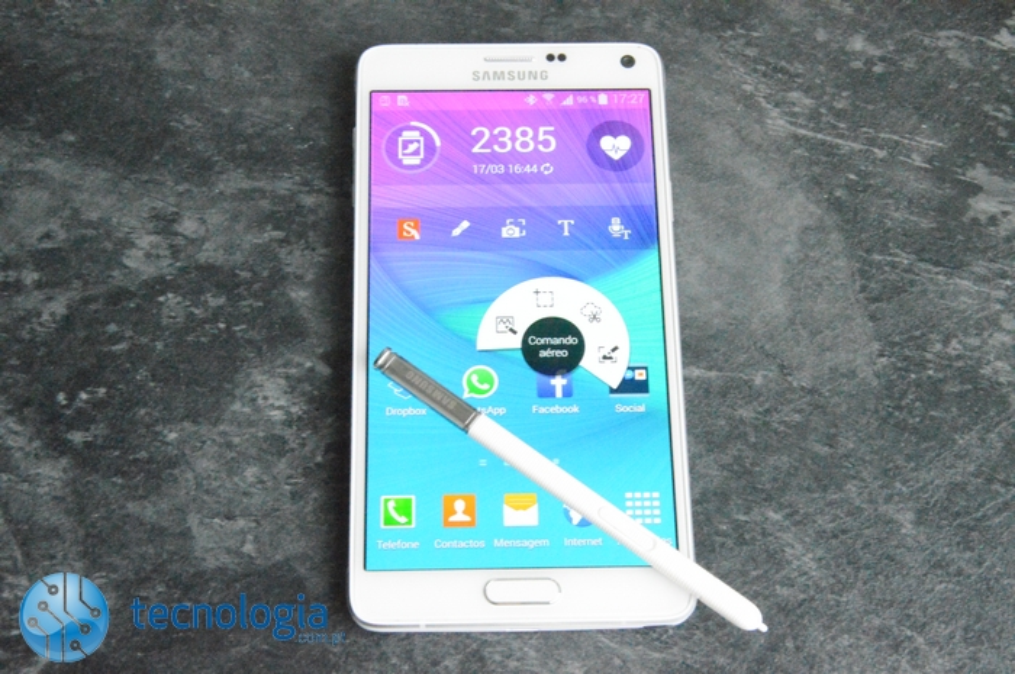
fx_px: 1774
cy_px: 337
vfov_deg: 21.5
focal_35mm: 63
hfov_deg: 31.9
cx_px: 508
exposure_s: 1/25
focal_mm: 42
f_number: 20
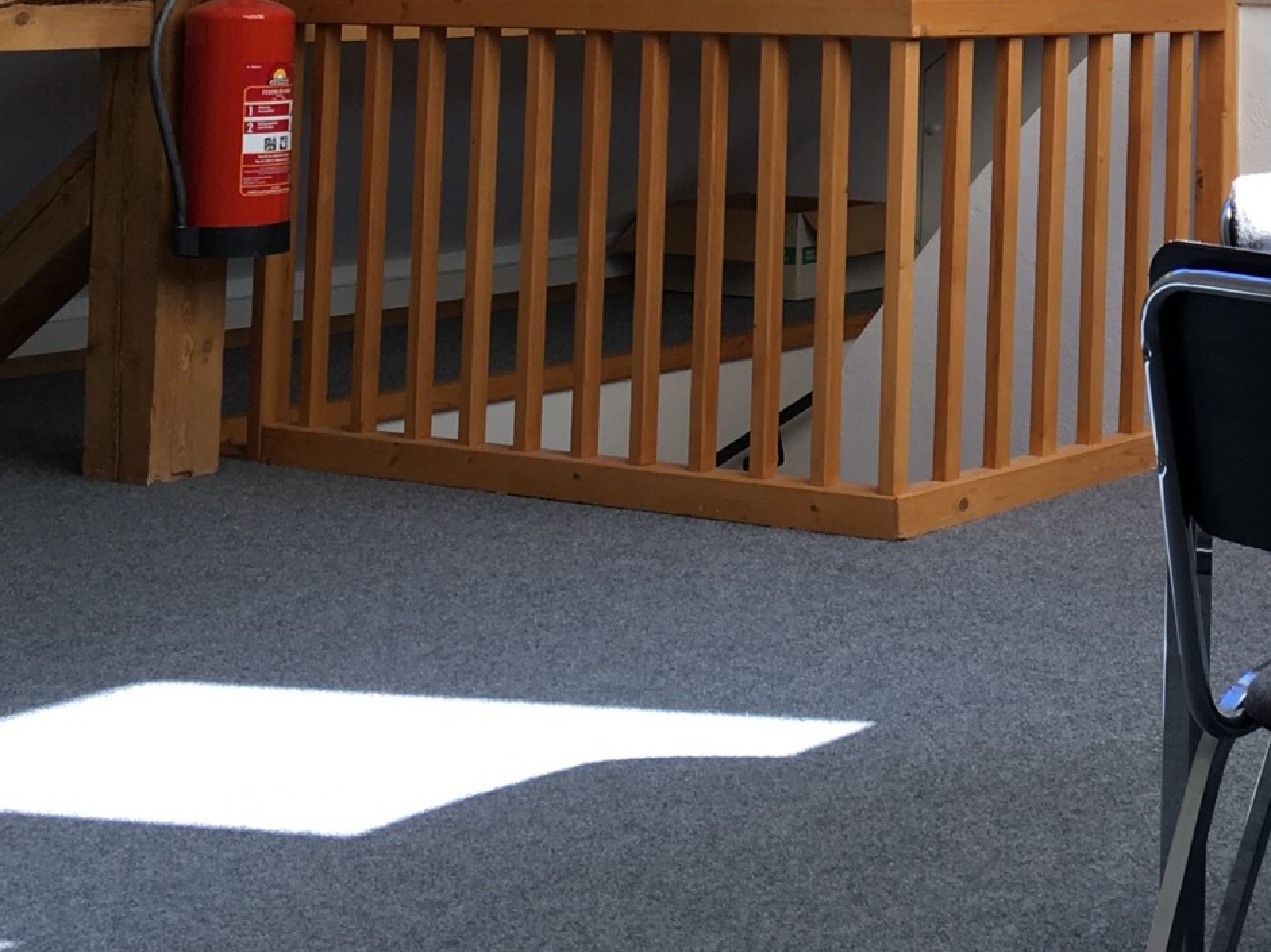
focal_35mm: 74
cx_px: 1495
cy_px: -159
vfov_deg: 18.9
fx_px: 2716
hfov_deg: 24.1
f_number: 2.2
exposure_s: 1/100
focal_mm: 4.15
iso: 25
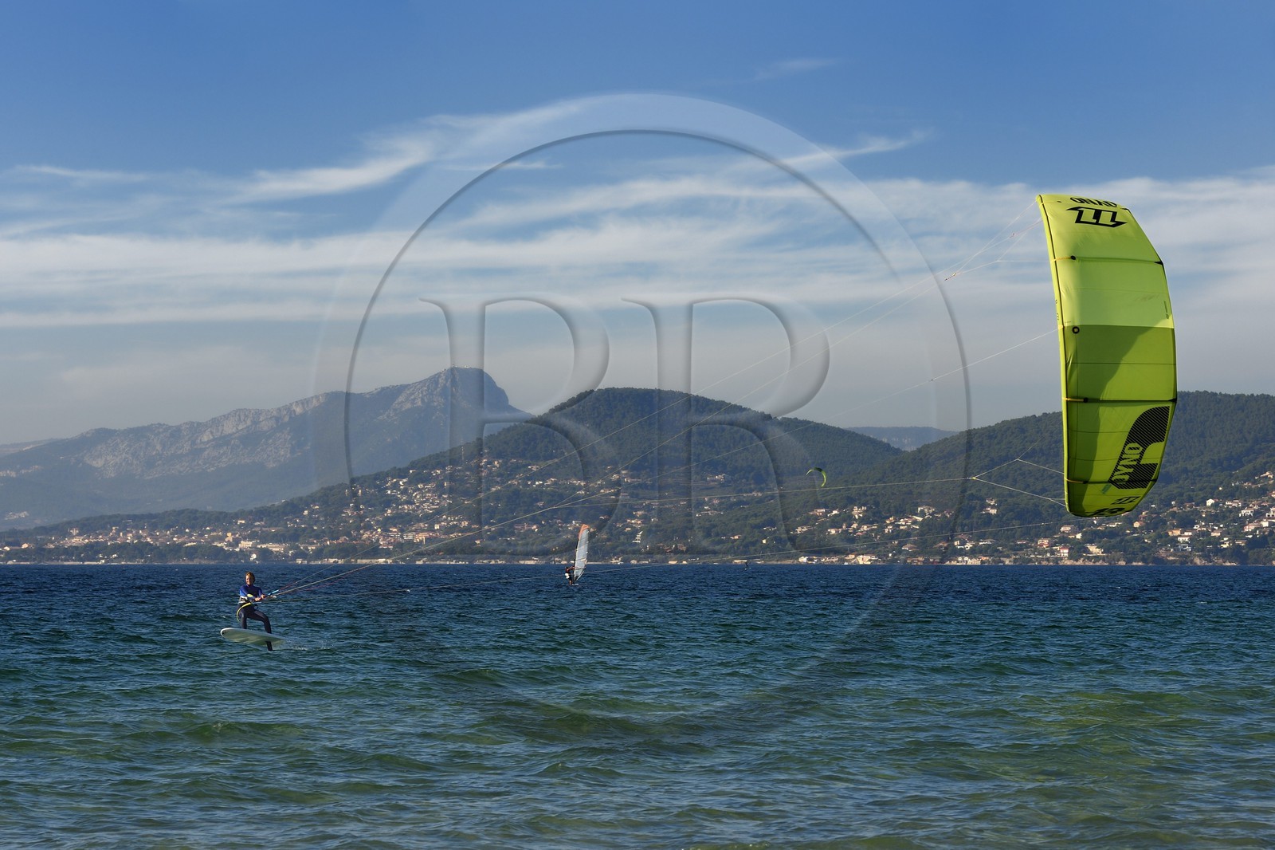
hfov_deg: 18.6
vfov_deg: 12.4
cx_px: 638
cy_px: 425
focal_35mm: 110
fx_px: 3895
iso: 200
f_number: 10
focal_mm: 110
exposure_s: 1/500
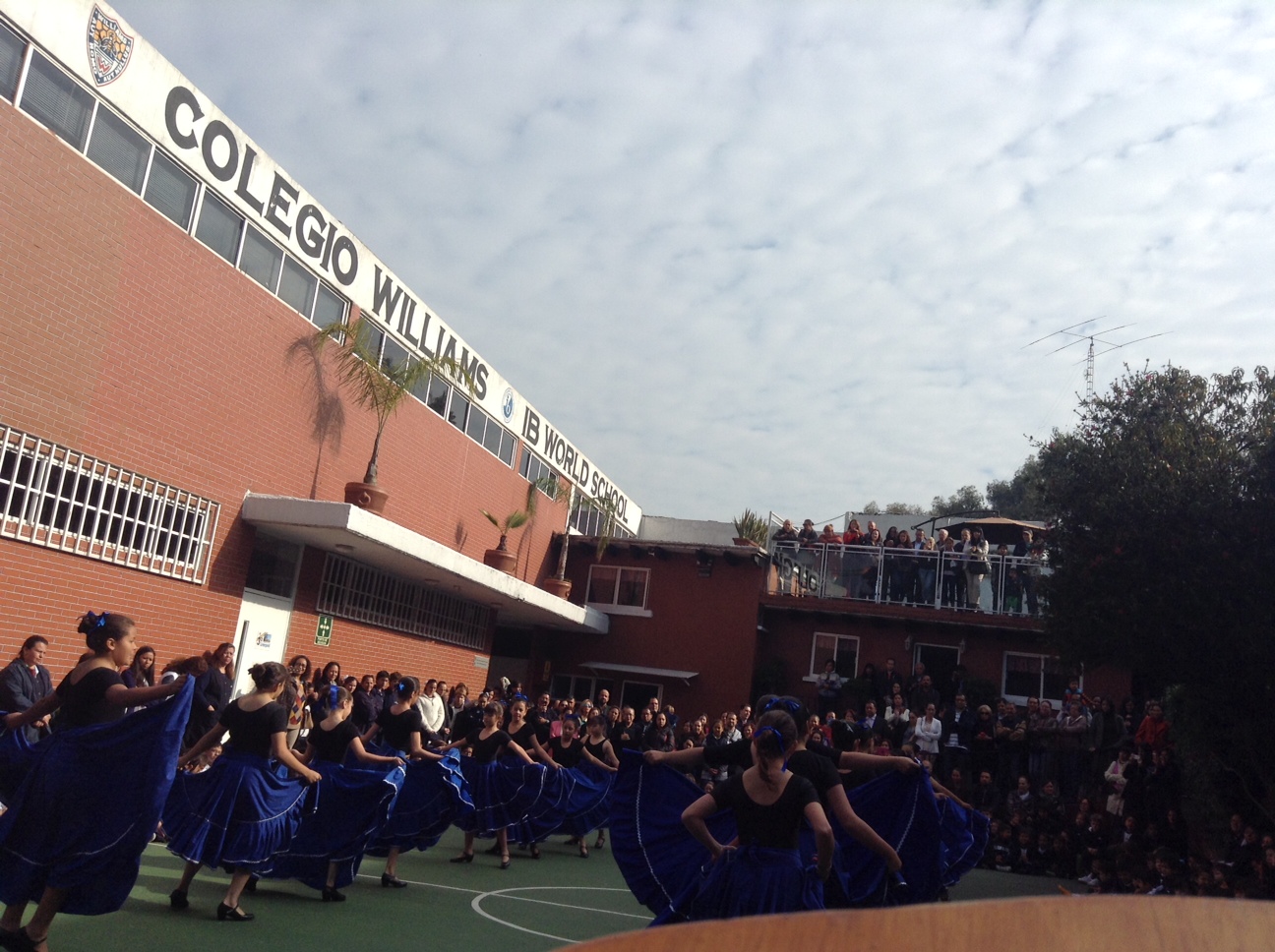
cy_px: 476
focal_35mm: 33
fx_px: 1214
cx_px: 638
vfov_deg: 42.8
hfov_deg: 55.4
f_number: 2.4
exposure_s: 1/1704
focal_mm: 3.3
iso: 32
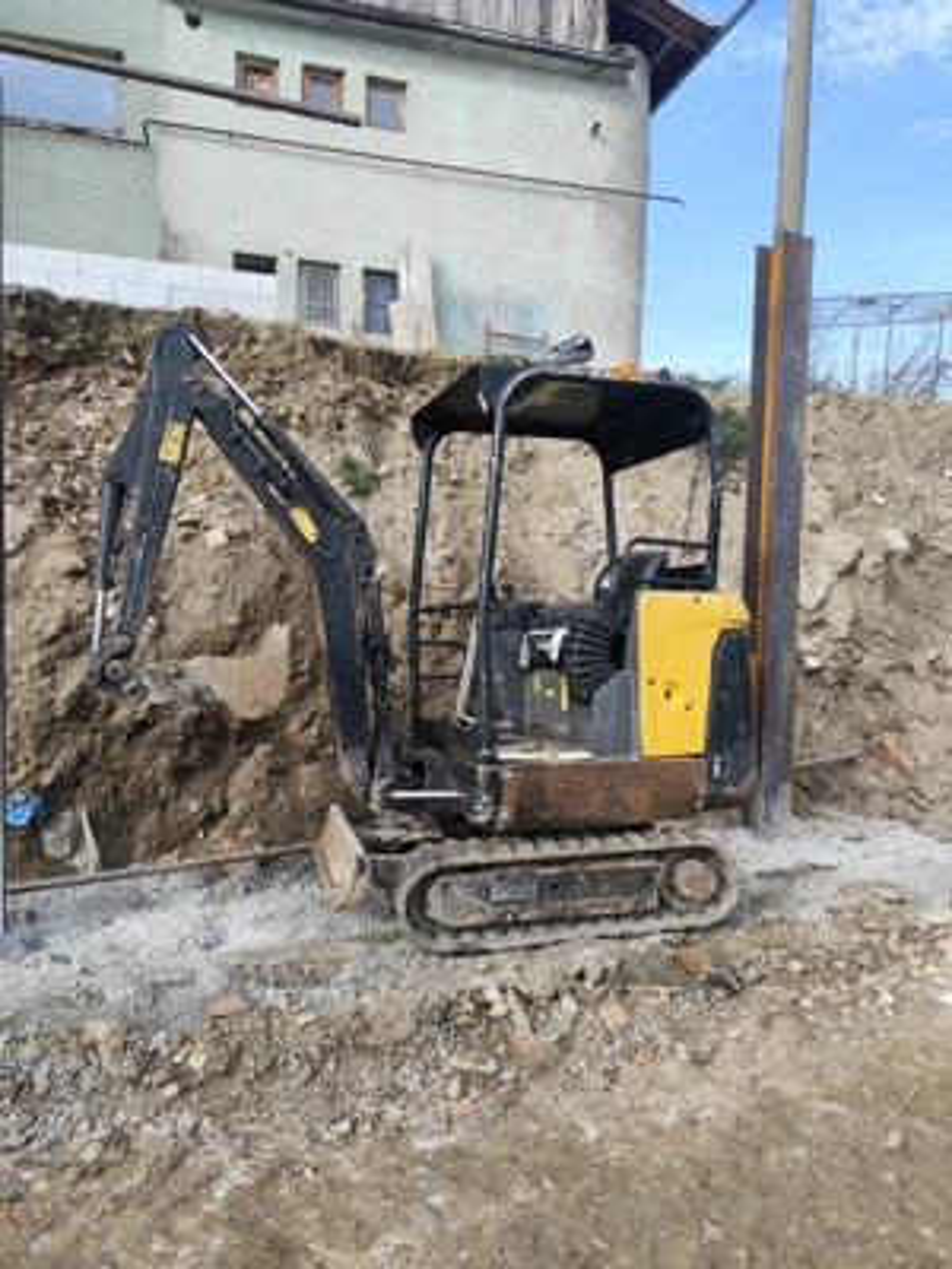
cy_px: 634
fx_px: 843
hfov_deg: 58.9
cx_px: 476
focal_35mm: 23
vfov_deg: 73.9
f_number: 1.65
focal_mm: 6.19
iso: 50
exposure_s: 1/276
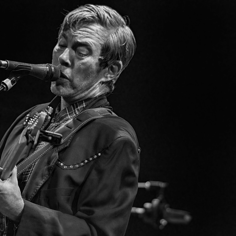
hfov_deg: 3.3
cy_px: 118
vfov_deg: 3.3
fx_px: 4142
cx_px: 70
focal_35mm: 537
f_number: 6
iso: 2500
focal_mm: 420
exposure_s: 1/80
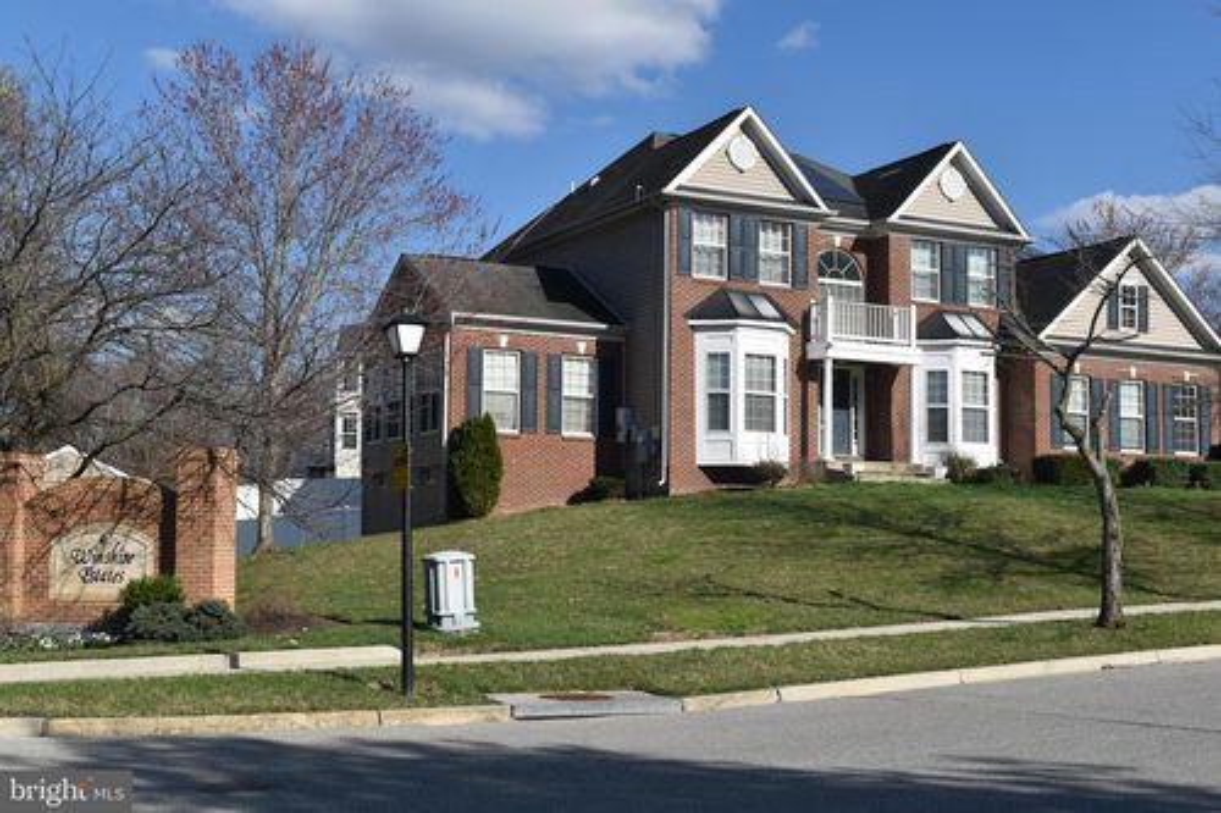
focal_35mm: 46
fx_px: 1577
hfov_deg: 42.3
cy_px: 406
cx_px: 610
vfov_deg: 28.9
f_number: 9
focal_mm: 31
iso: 100
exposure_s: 1/320
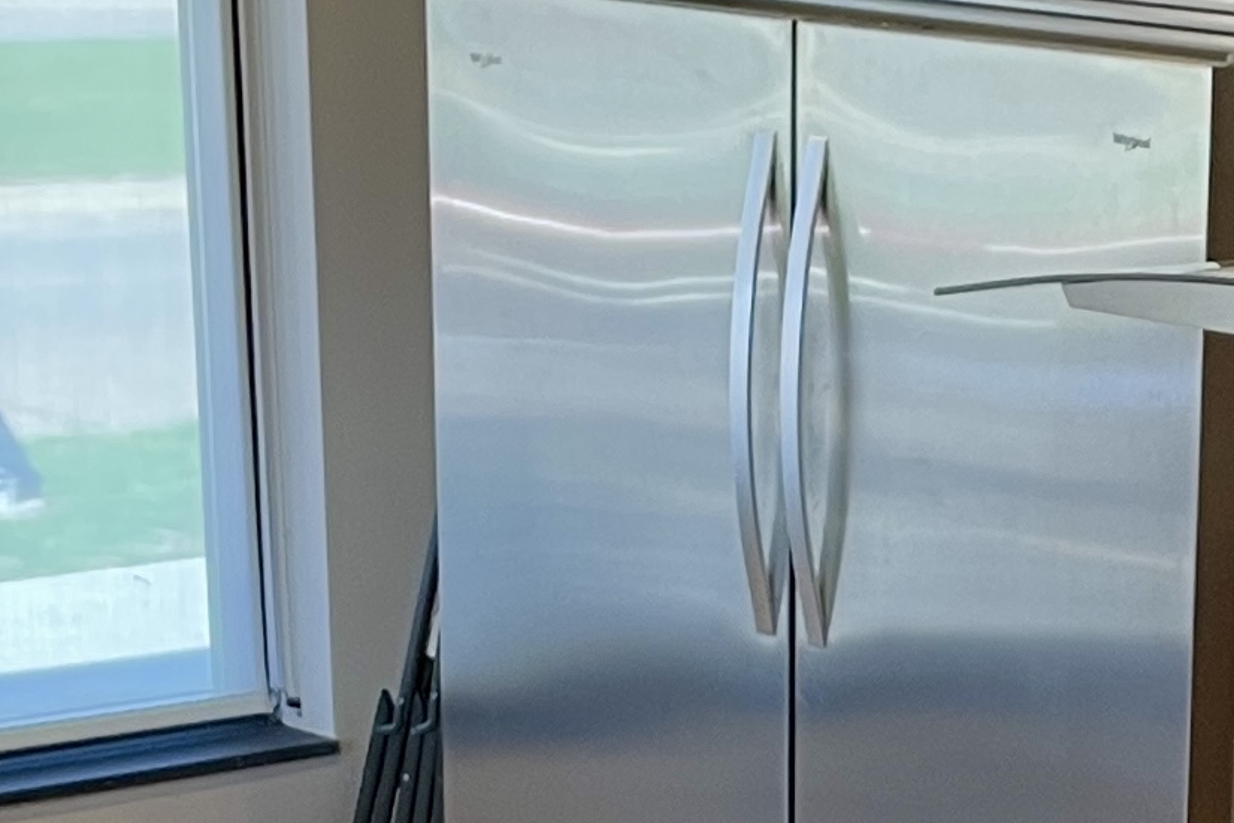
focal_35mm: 132
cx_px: 1483
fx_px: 4525
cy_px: 1332
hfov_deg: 15.0
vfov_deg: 10.0
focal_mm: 4.2
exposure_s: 1/60
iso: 80
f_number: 1.6
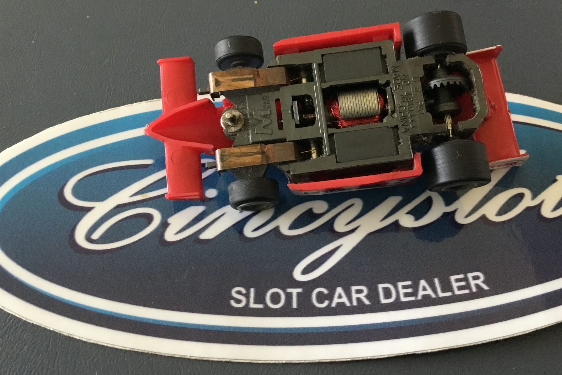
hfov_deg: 53.1
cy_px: 168
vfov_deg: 36.8
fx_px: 562
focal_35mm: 36
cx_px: 303
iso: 200
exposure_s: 1/30
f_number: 2.4
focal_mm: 3.3
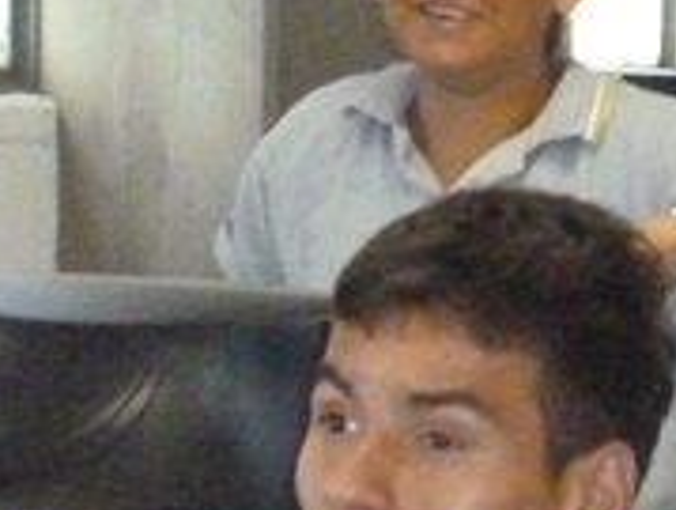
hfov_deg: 6.3
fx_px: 6105
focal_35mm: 312
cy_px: 68
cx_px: 929
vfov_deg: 4.8
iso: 1600
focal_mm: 12.5
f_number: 5
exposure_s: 1/60
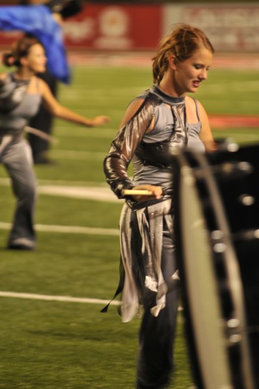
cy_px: 194
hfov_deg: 4.6
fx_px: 3243
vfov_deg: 6.9
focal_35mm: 300
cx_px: 130
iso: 320
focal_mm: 200
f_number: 2.8
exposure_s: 1/60
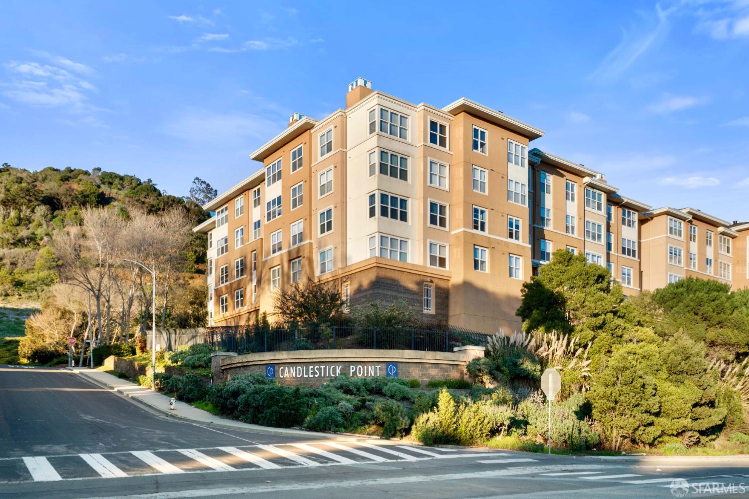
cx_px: 374
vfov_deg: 41.1
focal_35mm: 32
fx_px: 666
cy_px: 250
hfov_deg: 58.7
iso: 200
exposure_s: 1/50
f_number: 14
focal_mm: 32
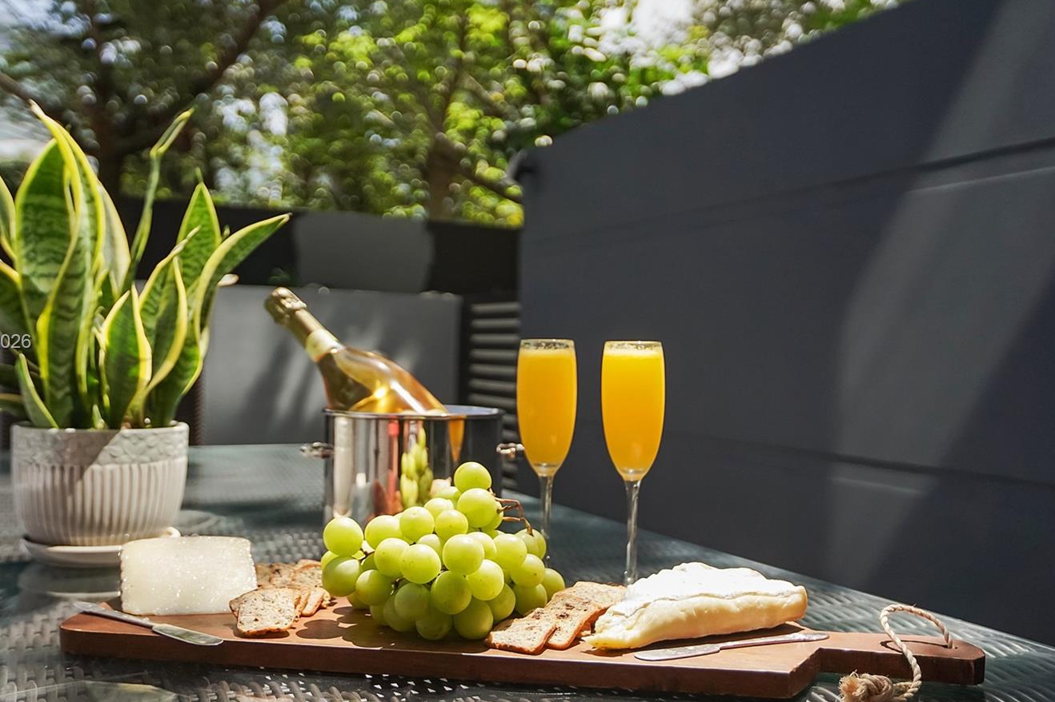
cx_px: 423
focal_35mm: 34
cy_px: 343
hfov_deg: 55.4
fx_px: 996
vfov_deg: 38.9
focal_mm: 28
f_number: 2.8
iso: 800
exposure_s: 1/8000
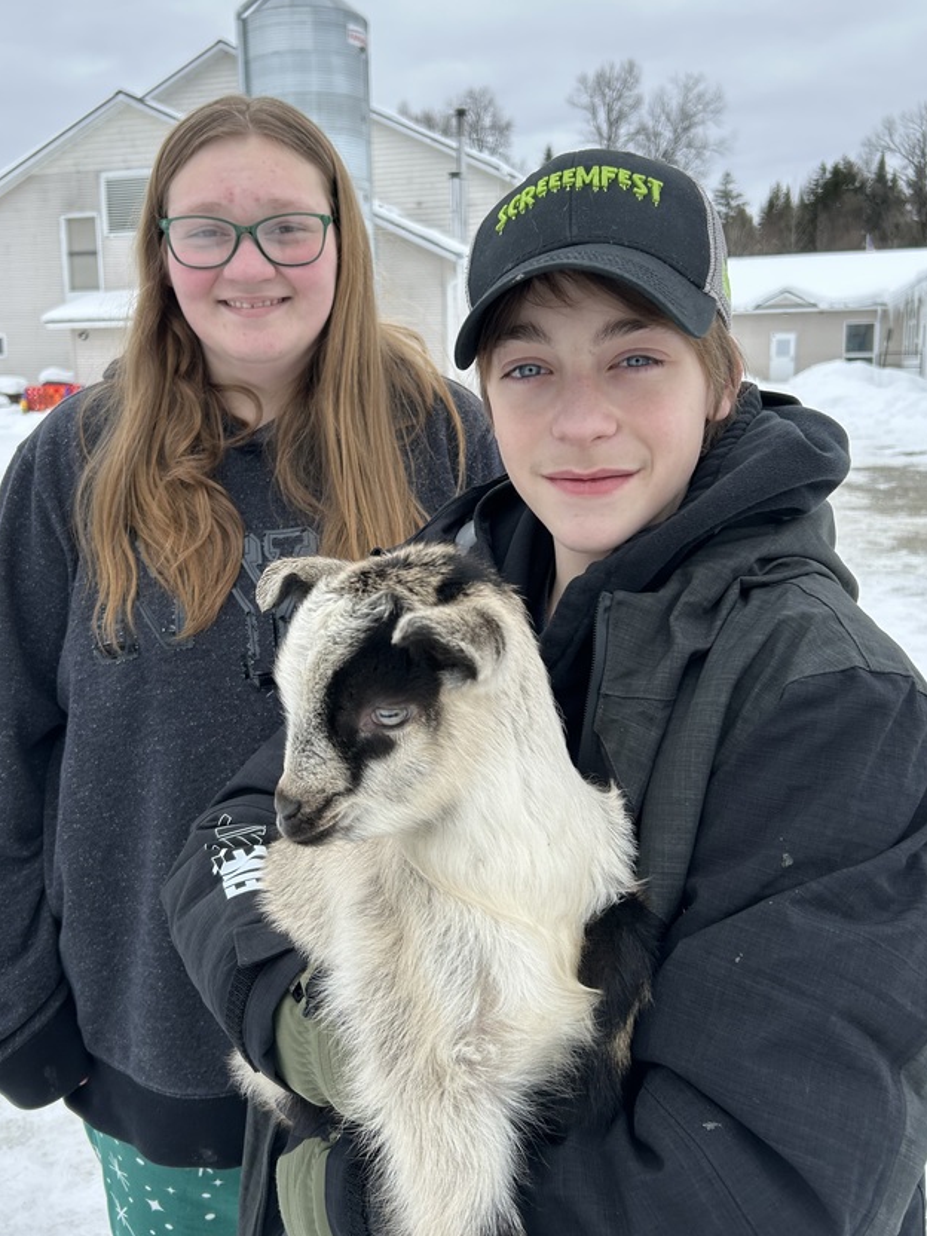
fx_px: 1143
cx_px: 437
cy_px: 582
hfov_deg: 44.1
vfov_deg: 56.8
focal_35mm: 32
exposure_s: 1/1511
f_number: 1.5
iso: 50
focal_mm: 5.7
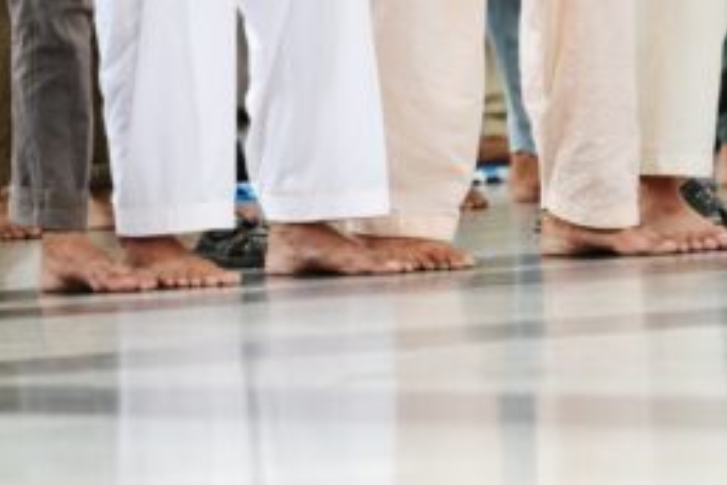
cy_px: 137
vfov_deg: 2.3
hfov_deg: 3.5
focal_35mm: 595
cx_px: 225
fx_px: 12015
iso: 250
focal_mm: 200
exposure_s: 1/400
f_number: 3.5
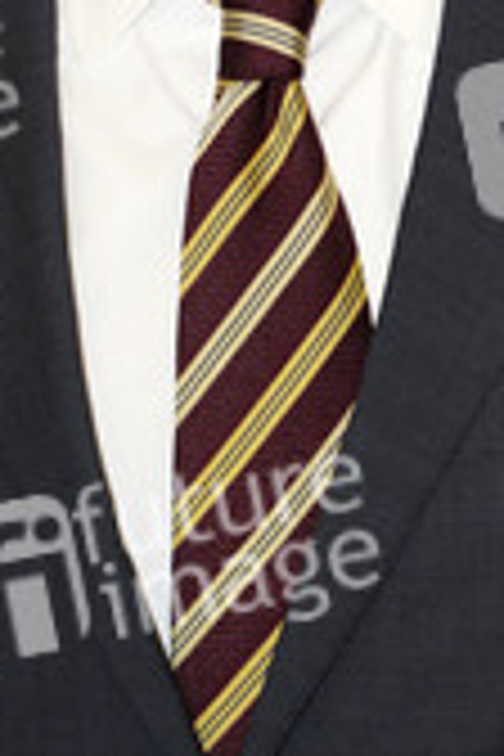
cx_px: 279
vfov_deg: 6.6
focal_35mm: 309
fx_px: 6488
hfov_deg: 4.4
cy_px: -112
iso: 640
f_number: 5.6
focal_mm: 130
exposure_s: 1/160
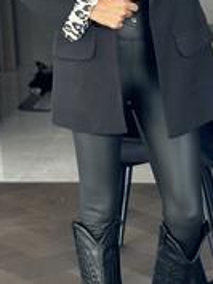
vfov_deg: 14.3
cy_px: 64
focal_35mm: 137
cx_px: 120
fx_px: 1123
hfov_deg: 10.8
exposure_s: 1/60
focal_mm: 6.86
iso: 160
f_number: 1.78
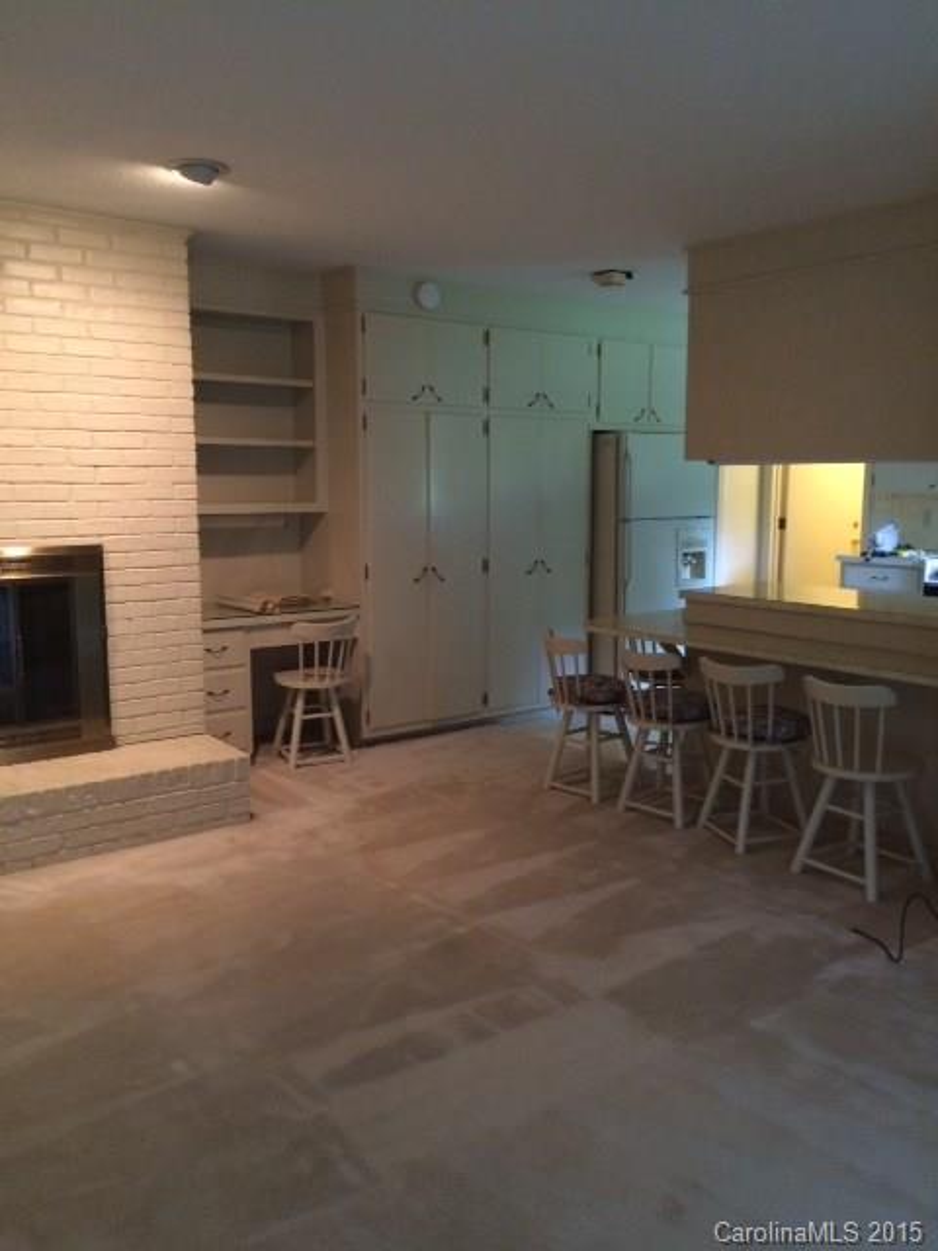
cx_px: 469
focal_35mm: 29
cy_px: 626
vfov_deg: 61.7
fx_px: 1048
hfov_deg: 48.2
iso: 250
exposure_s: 1/24
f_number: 2.2
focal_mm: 4.15
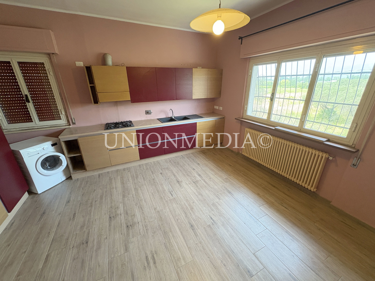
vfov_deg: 85.7
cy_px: 140
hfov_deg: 102.1
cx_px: 188
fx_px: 152
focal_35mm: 14
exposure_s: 1/100
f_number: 2.2
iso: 400
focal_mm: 2.22
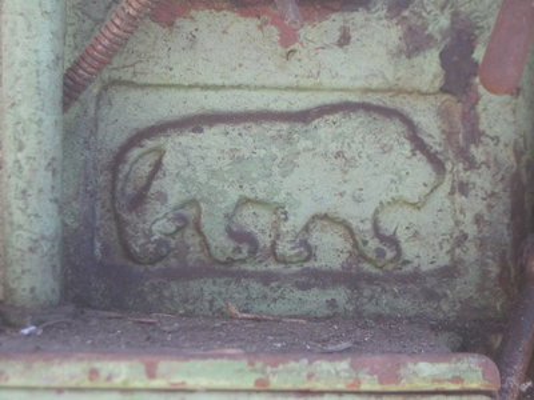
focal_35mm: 84
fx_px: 1296
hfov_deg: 23.3
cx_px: 267
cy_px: 200
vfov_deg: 17.6
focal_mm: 13.7
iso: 63
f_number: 4.1
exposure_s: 1/60.3
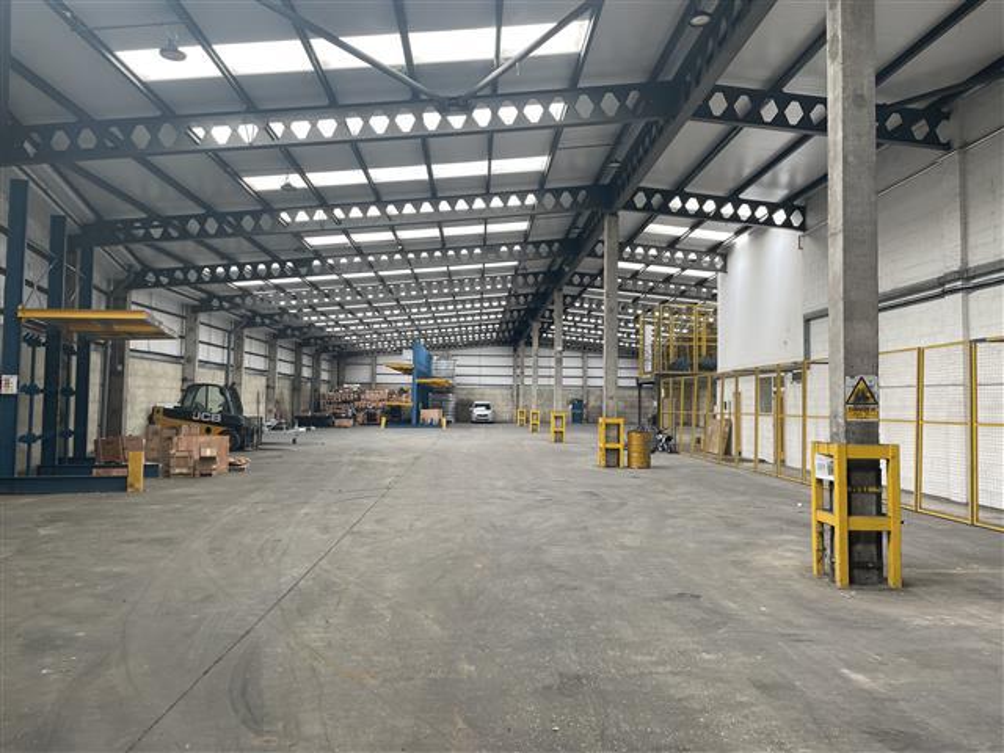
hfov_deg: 67.3
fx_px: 754
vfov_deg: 53.1
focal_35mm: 26
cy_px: 376
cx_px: 502
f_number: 1.6
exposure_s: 1/121
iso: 40
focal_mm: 4.2
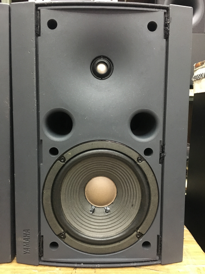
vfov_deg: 61.7
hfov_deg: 48.2
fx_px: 229
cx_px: 102
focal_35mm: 29
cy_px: 137
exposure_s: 1/17
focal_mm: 4.15
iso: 320
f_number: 2.2
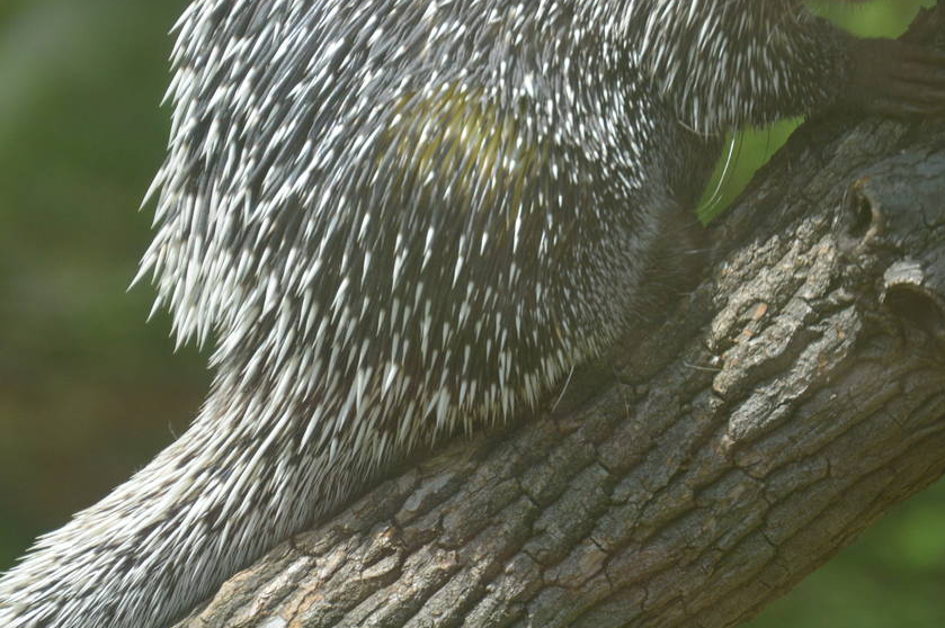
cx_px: 469
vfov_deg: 2.4
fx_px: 15003
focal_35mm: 572
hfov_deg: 3.6
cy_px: 82
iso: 400
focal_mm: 200
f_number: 5.6
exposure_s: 1/1250
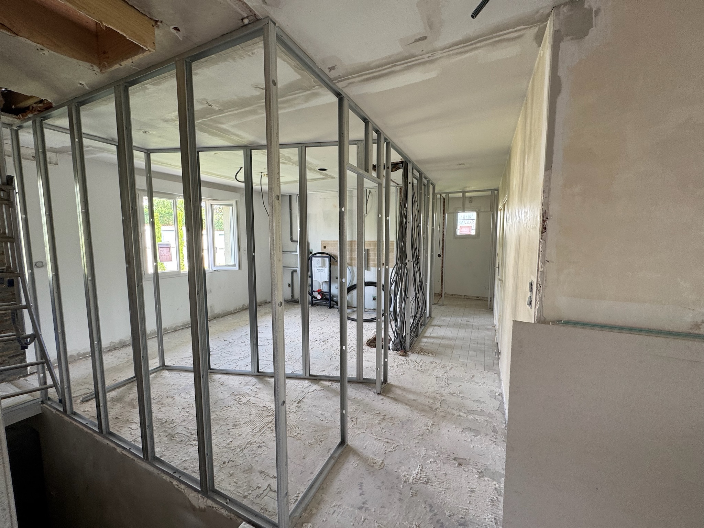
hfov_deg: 102.1
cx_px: 352
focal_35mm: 14
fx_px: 285
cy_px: 264
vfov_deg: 85.7
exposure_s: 1/99
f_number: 2.2
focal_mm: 2.22
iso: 100
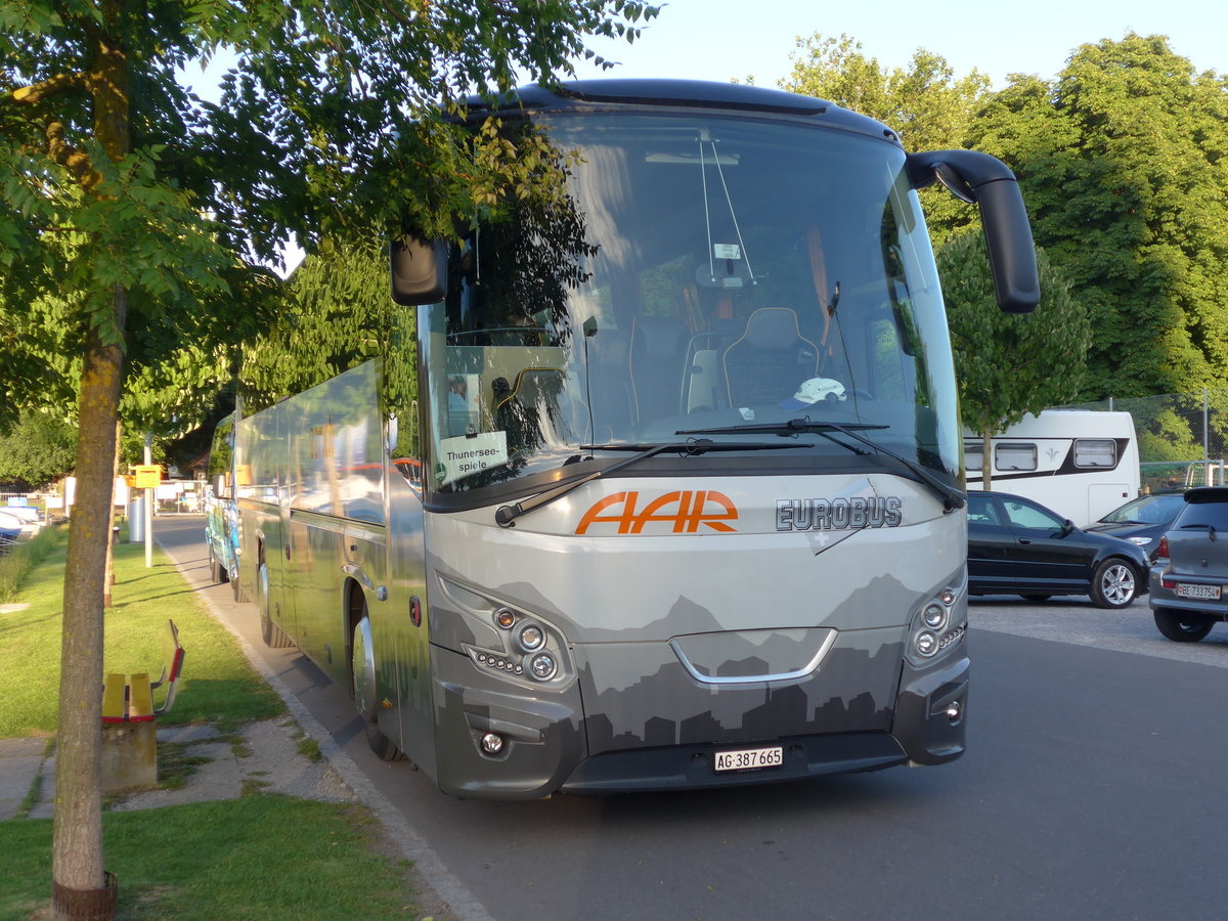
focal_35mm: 44
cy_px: 460
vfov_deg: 32.9
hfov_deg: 42.9
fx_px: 1561
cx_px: 614
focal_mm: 9
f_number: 2.8
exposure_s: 1/200
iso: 80
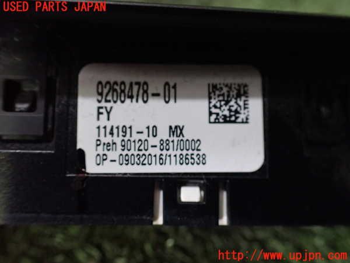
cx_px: 175
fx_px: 303
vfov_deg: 46.8
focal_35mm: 30
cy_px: 132
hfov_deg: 60.0
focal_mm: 5.4
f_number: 2.3
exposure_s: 1/40
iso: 800
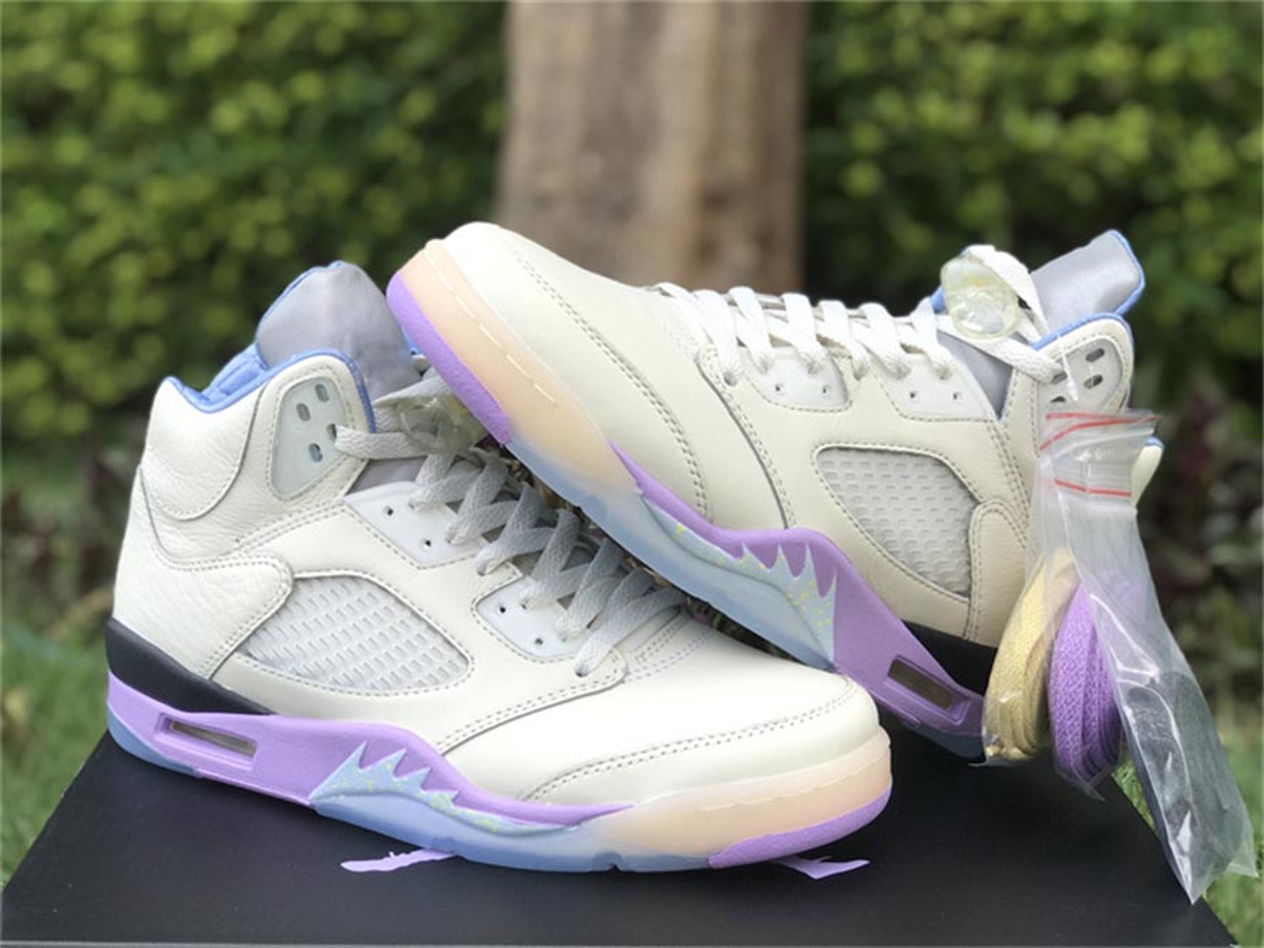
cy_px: 474
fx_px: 2081
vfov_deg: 25.7
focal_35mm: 57
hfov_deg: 33.8
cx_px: 632
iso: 20
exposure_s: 1/295
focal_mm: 6.6
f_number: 2.8
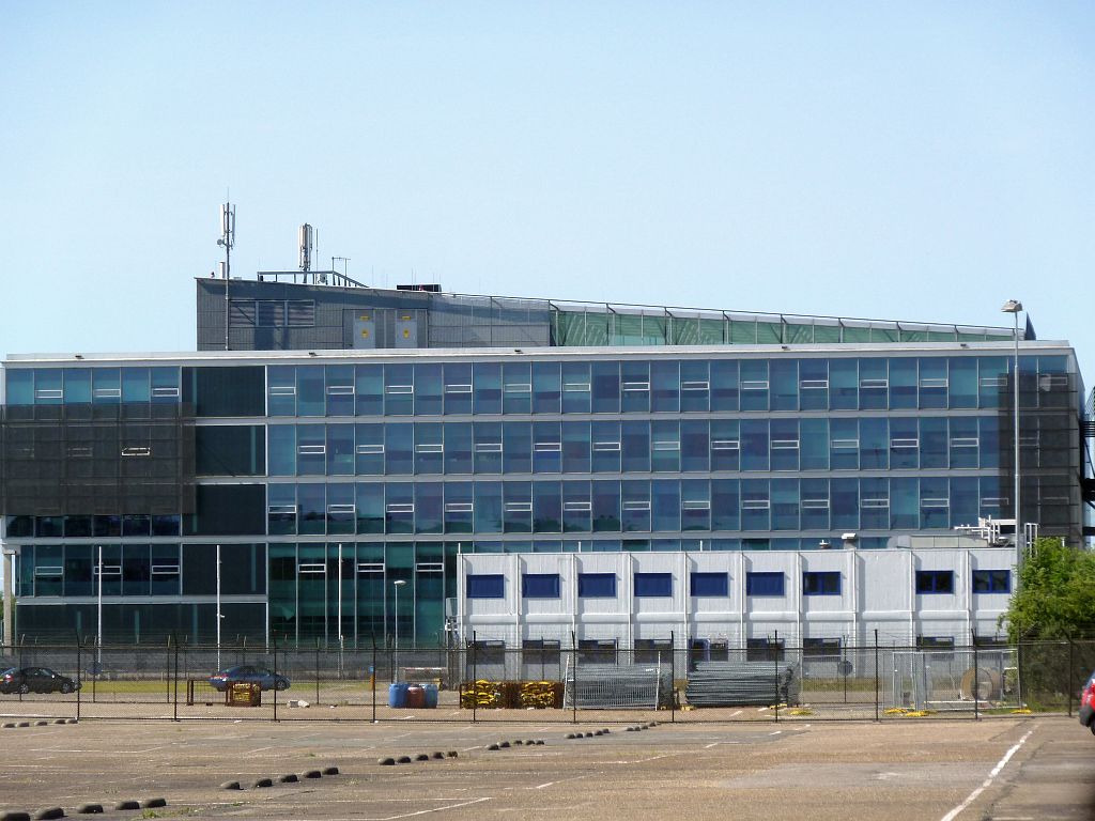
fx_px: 5346
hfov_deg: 11.7
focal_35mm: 169
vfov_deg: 8.8
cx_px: 548
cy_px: 410
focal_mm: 27.8
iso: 80
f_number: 4.5
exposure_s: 1/400
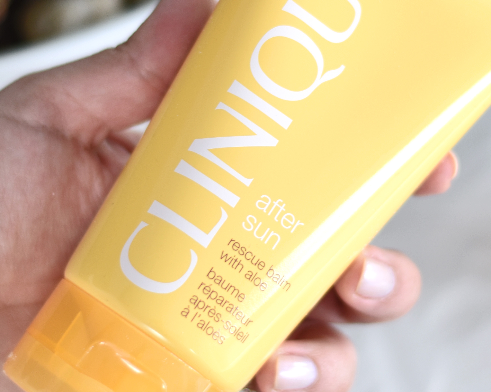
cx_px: 248
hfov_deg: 11.0
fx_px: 2558
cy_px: 159
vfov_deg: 8.8
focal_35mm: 176
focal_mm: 50
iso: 100
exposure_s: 1/80
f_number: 1.8
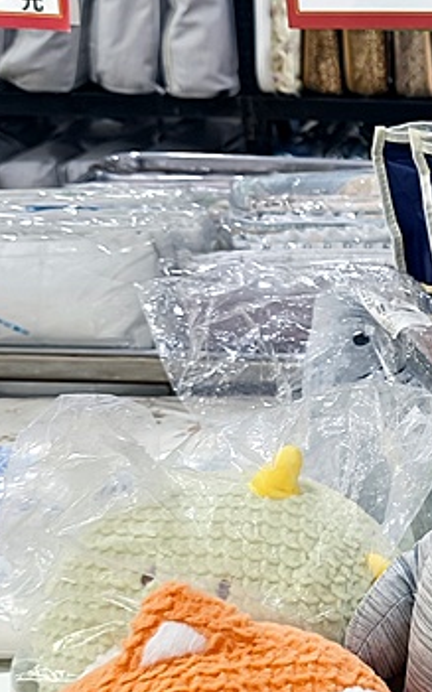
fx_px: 1396
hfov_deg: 16.0
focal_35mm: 74
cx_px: 671
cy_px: 354
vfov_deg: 27.9
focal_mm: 6.57
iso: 160
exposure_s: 1/120
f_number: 1.6
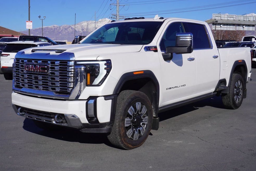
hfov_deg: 43.1
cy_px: 83
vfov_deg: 29.6
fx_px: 324
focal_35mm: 46
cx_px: 129
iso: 100
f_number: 11
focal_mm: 29
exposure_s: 1/250
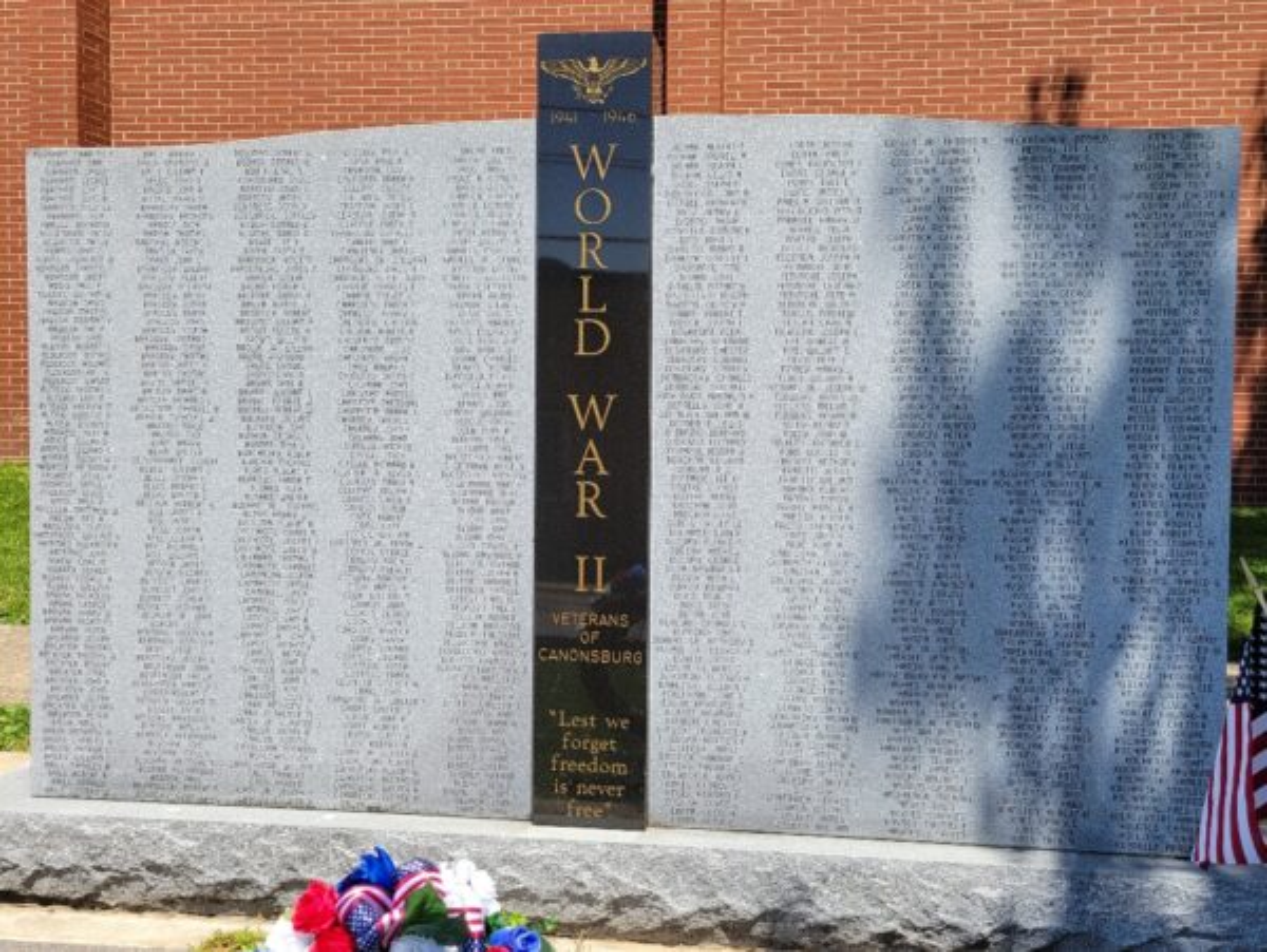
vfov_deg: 53.1
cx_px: 634
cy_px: 476
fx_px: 952
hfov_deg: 67.3
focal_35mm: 26
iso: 40
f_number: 1.8
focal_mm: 5.4
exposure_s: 1/1567
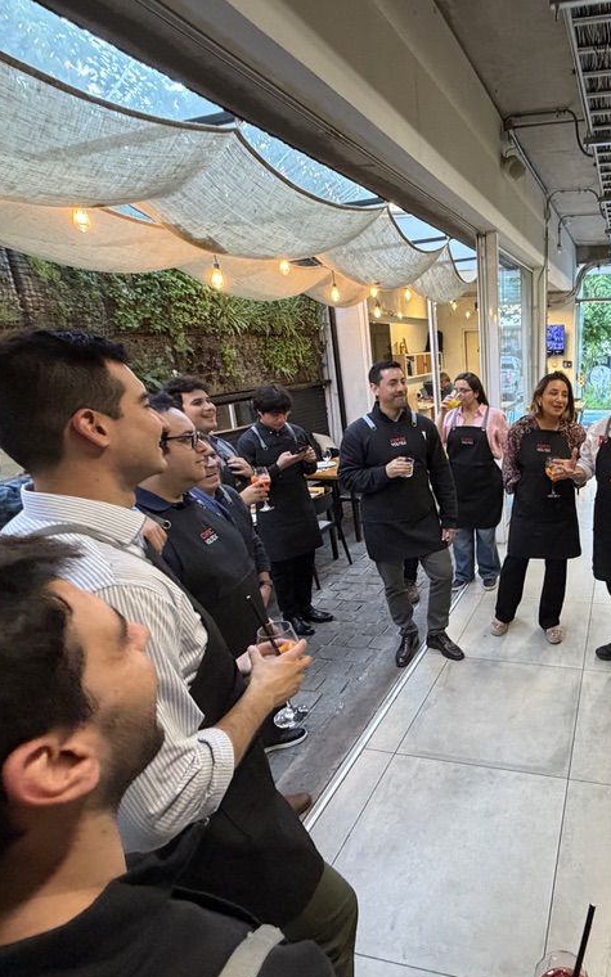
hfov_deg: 53.9
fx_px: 533
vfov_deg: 85.1
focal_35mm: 20
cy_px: 491
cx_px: 521
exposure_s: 1/50
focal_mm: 2.22
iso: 320
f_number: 2.2
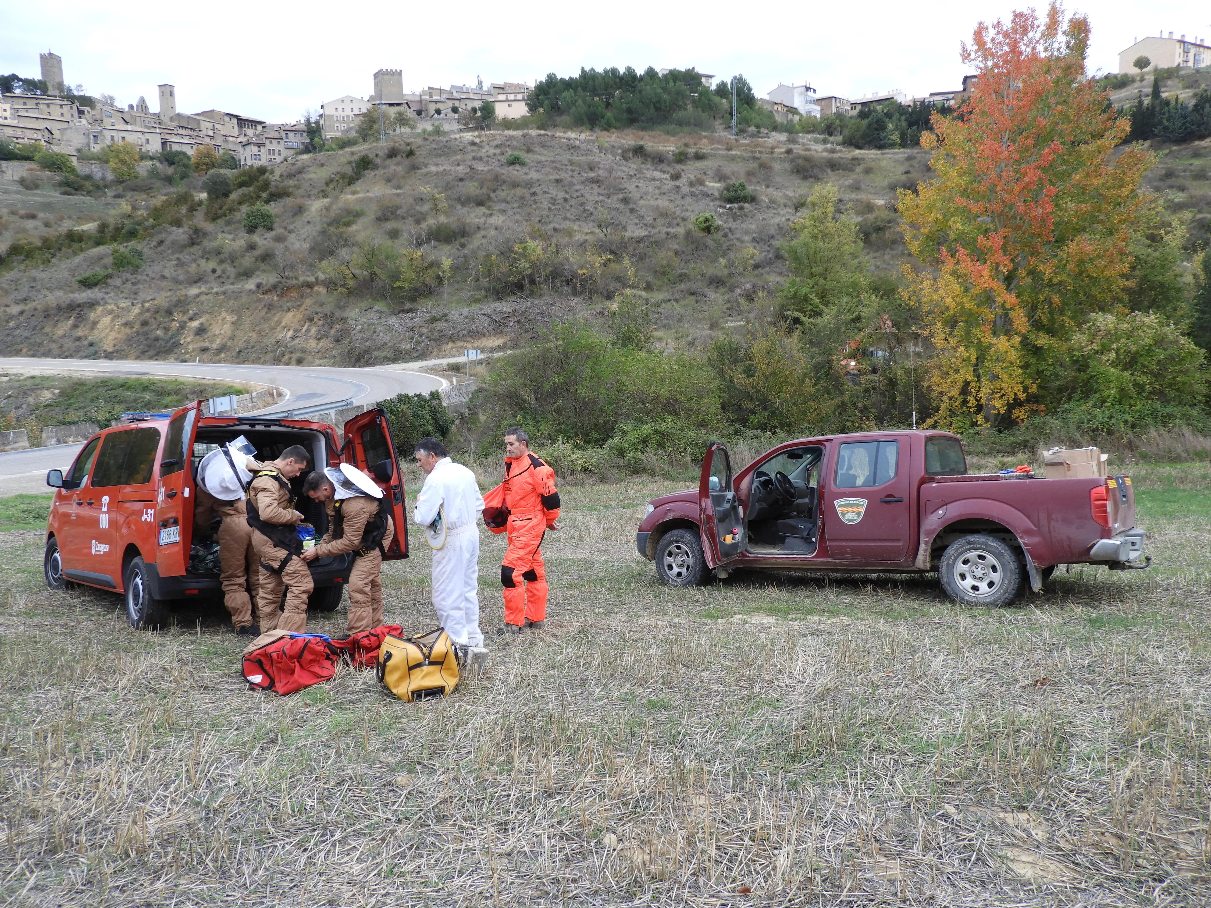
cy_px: 454
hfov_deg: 63.4
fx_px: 980
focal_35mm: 28
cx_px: 606
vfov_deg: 49.7
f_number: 3.5
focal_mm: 5
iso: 100
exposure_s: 1/30
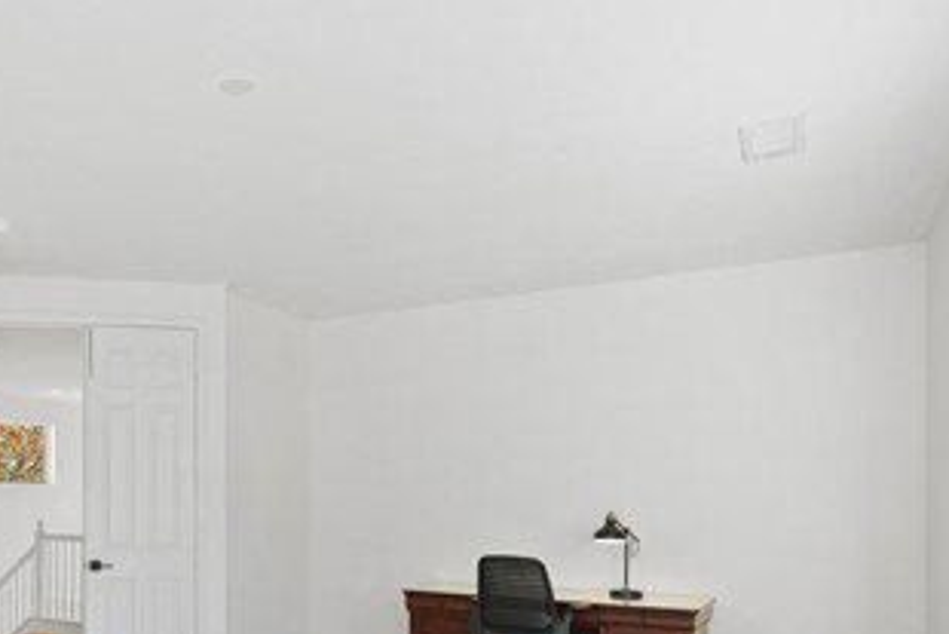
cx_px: 174
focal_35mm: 33
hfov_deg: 53.0
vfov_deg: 38.6
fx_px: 870
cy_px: 501
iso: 160
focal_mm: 16
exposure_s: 1/15
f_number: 4
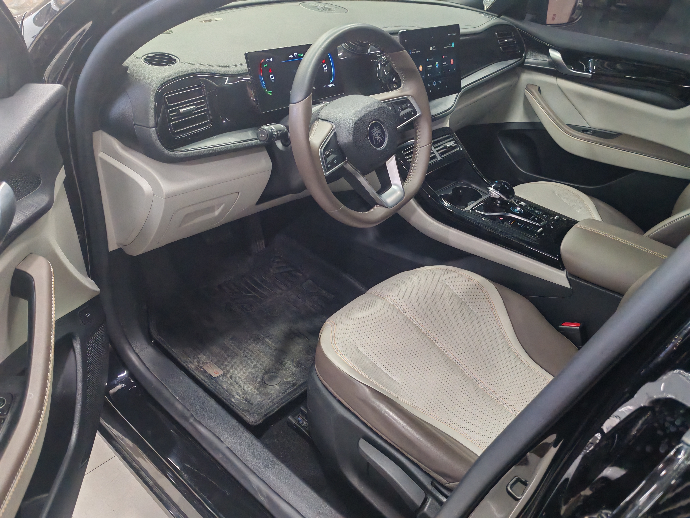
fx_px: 538
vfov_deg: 51.4
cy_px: 259
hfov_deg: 65.3
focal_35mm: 27
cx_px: 345
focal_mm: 5.52
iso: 1600
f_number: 1.95
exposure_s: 1/33
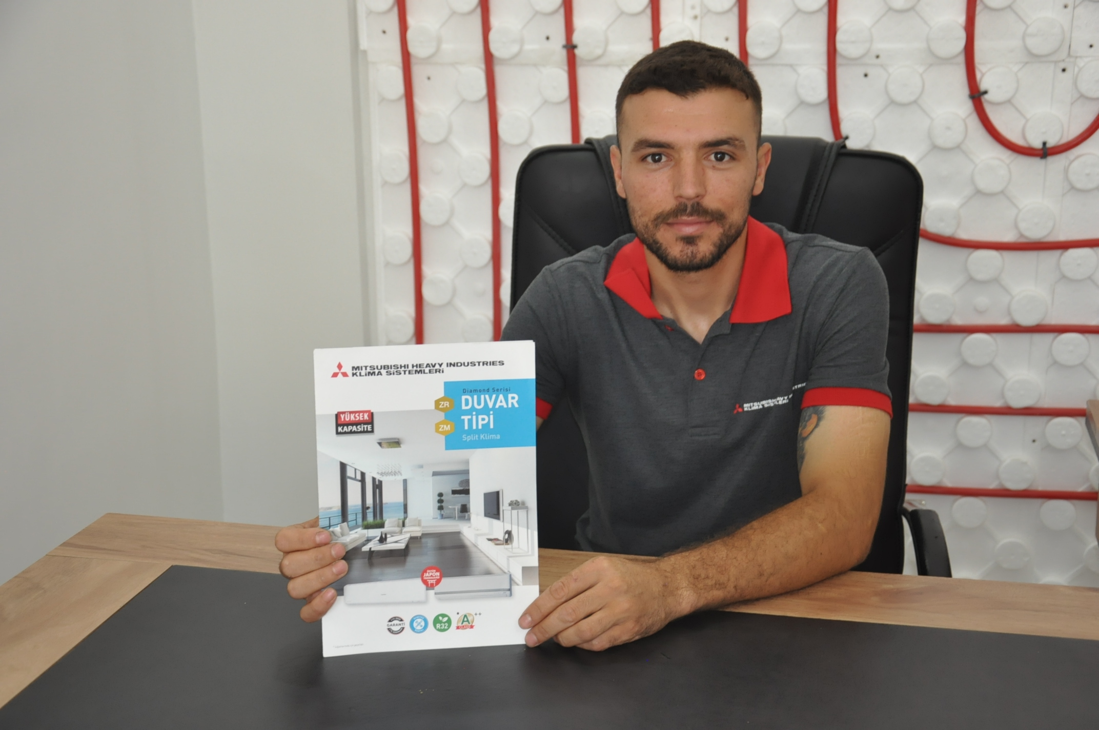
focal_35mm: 57
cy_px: 365
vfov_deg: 23.7
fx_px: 1738
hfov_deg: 35.1
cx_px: 550
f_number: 4.5
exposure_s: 1/80
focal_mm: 38
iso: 800
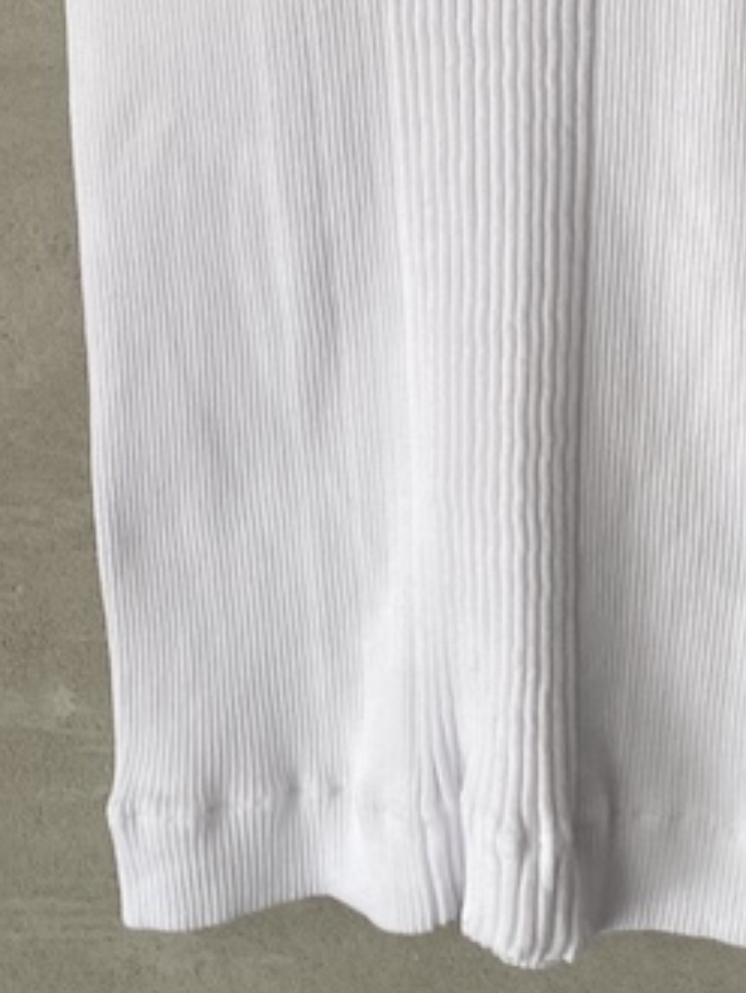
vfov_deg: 20.6
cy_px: -396
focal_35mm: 84
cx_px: 517
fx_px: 2411
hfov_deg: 17.5
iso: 80
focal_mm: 4.25
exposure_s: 1/121
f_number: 1.8
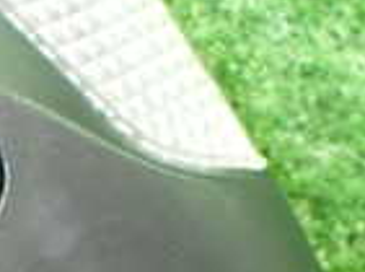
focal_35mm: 128
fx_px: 1346
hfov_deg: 14.2
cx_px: -220
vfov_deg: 10.7
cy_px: 513
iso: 800
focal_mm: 5.4
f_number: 2.3
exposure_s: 1/50
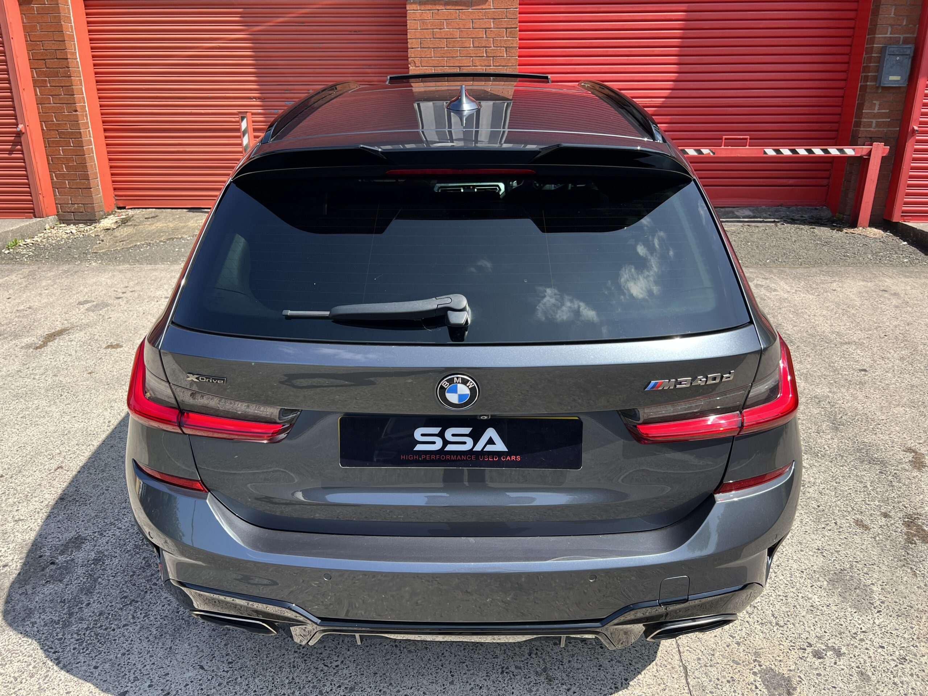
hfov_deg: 67.3
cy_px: 348
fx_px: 697
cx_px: 464
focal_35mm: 26
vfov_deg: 53.1
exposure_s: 1/1224
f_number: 1.5
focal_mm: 5.7
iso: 50
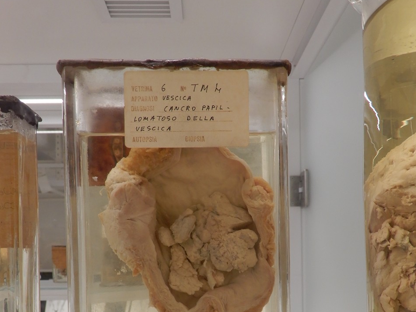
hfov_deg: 45.8
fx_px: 493
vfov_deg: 33.9
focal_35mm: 41
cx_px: 212
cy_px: 258
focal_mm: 5.4
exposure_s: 1/30
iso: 180
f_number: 3.5
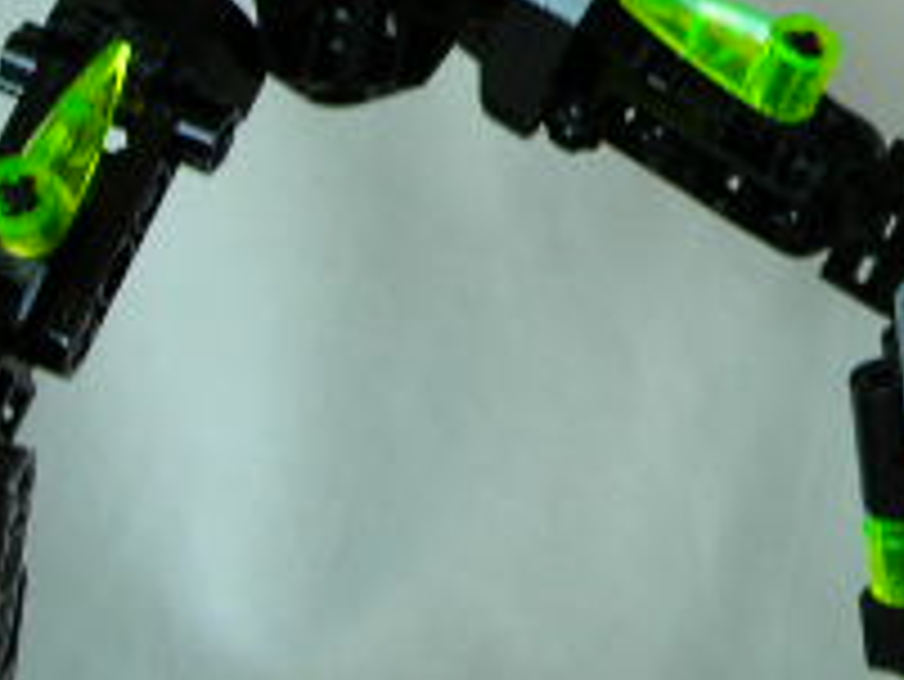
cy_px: -329
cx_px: 900
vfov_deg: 11.7
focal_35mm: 121
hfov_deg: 16.0
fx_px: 3162
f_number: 3.2
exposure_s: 1/23.6
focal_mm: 6.3
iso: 50
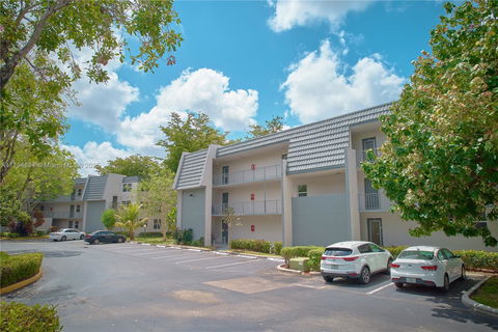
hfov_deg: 78.6
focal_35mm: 22
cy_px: 166
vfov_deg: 57.2
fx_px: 304
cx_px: 249
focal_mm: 8.38
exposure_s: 1/90
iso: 100
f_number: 2.8
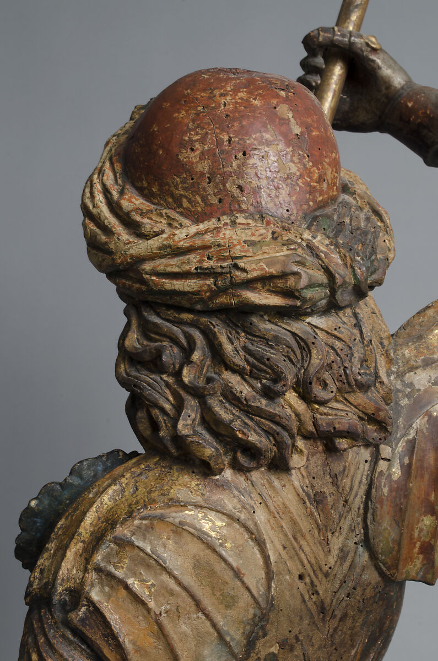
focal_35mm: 63
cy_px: 330
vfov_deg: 32.0
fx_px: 1155
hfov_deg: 21.5
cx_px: 219
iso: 100
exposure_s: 2.5
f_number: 16
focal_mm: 42
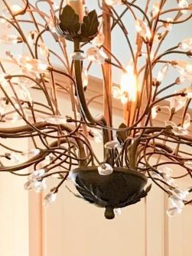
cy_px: 504
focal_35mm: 173
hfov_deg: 8.0
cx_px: 456
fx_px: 1280
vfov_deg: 10.5
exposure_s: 1/30
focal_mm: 4.15
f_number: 2.2
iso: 40
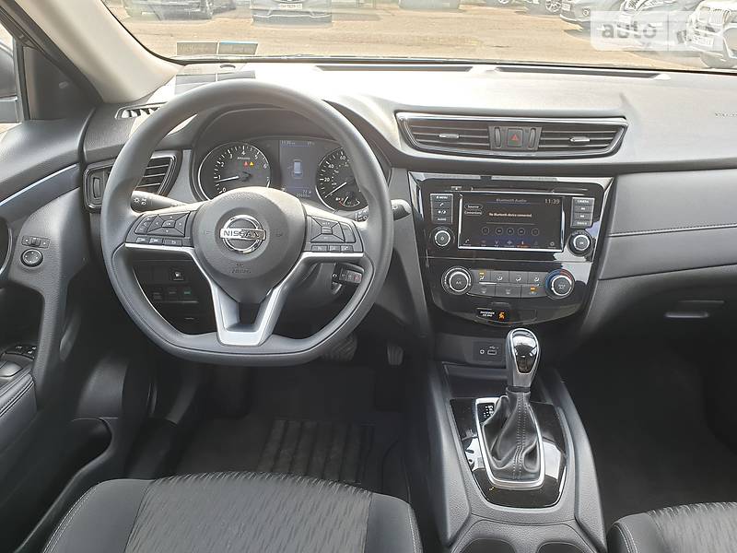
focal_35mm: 26
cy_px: 276
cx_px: 368
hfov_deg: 67.3
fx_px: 554
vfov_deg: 53.1
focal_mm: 4.3
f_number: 2.4
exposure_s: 1/67
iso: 50
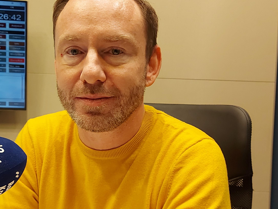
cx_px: 96
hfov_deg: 37.1
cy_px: 126
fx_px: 410
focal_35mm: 51
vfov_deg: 28.5
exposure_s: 1/50
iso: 250
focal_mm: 5.23
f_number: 1.8
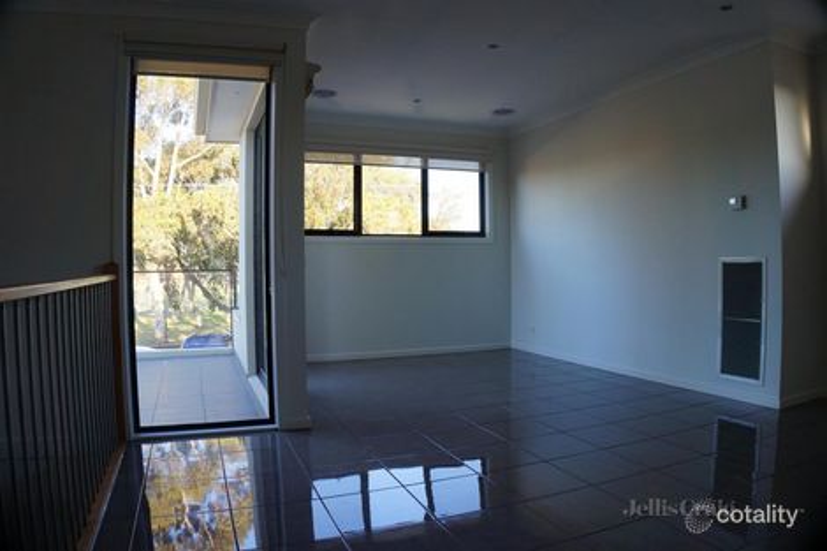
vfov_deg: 53.1
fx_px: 551
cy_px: 276
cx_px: 414
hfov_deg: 73.8
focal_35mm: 24
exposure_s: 1/80
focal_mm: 16
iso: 200
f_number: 6.3
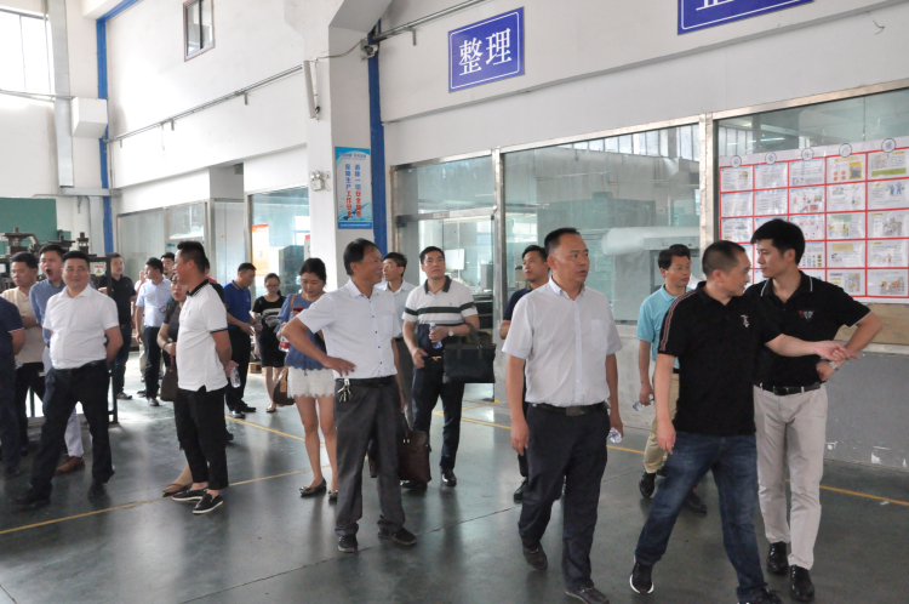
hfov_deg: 57.3
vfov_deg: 39.9
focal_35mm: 33
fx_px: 832
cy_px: 302
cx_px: 454
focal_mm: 22
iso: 3200
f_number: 8
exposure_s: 1/80
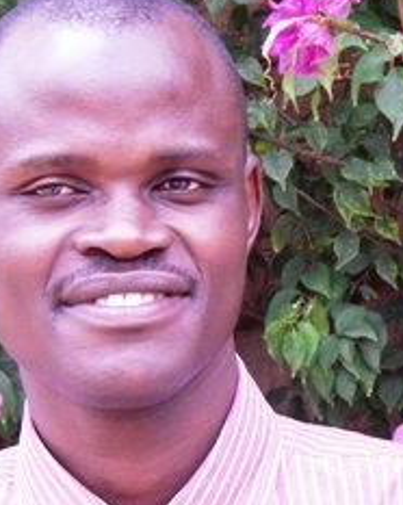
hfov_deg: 11.1
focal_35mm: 139
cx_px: 138
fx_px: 2075
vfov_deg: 13.9
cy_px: 208
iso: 125
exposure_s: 1/80
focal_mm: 13.8
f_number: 3.9
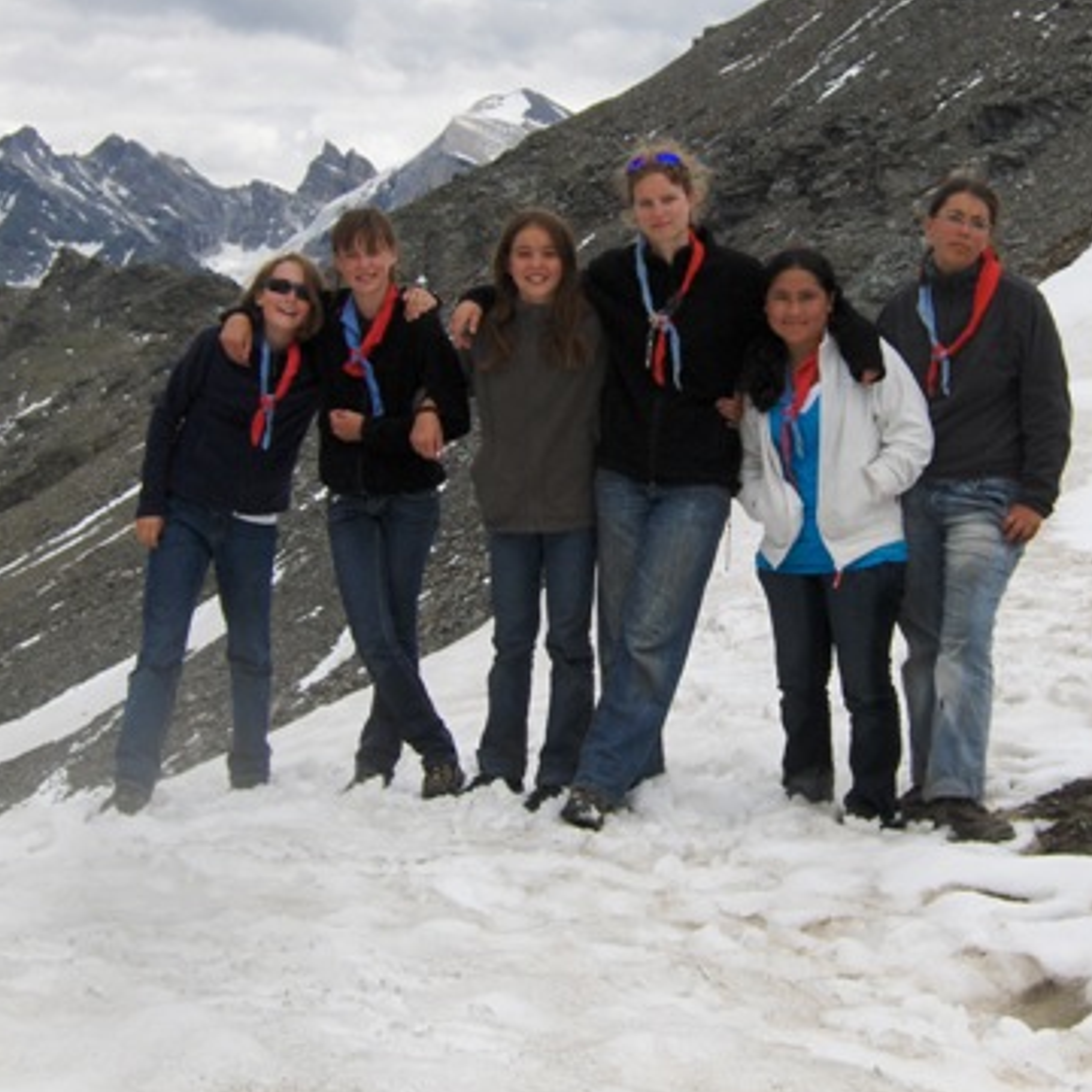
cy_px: 373
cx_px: 573
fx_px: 1963
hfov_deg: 31.1
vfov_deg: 30.9
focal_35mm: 55
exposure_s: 1/800
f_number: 5.5
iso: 106
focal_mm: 7.5
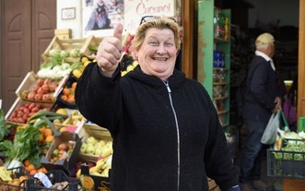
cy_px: 96
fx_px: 366
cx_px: 173
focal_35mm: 44
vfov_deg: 29.2
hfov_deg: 45.2
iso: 200
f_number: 3.5
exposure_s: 1/320
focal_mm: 34
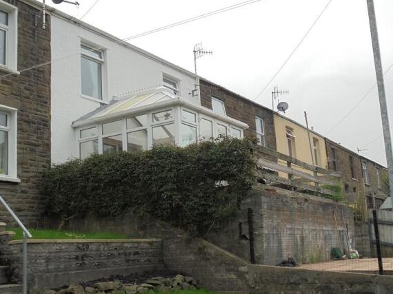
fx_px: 499
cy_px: 149
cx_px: 195
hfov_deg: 43.0
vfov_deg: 32.9
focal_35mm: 44
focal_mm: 7.8
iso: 100
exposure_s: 1/160
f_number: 4.5
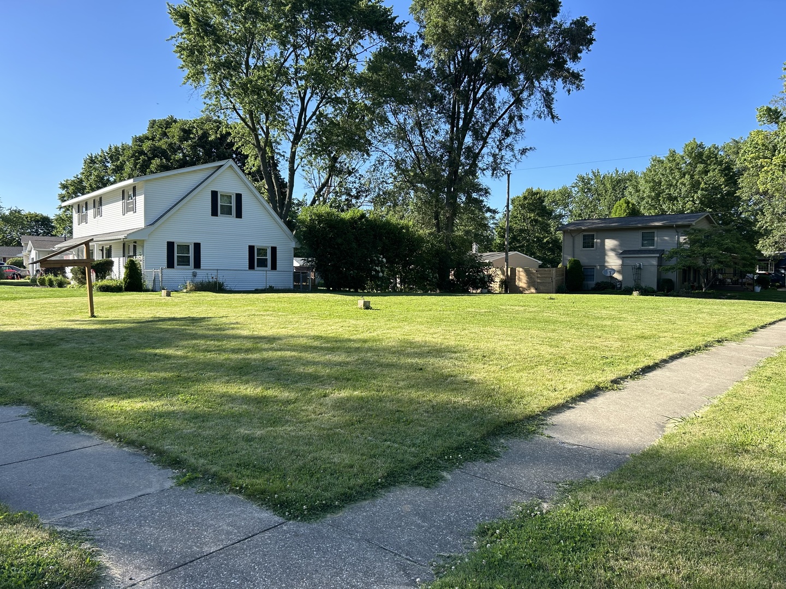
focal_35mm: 26
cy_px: 294
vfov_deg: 53.1
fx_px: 590
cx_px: 393
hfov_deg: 67.3
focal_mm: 5.7
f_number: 1.5
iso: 50
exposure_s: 1/1511
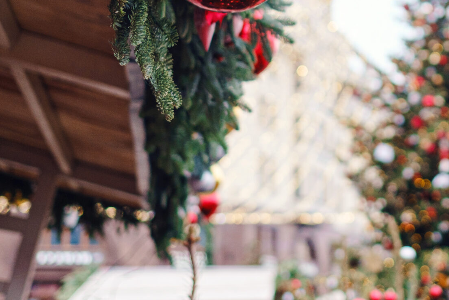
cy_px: 62
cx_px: 377
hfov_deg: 24.5
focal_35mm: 81
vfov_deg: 16.7
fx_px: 1010
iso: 400
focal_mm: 23
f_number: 1.8
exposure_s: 1/1000
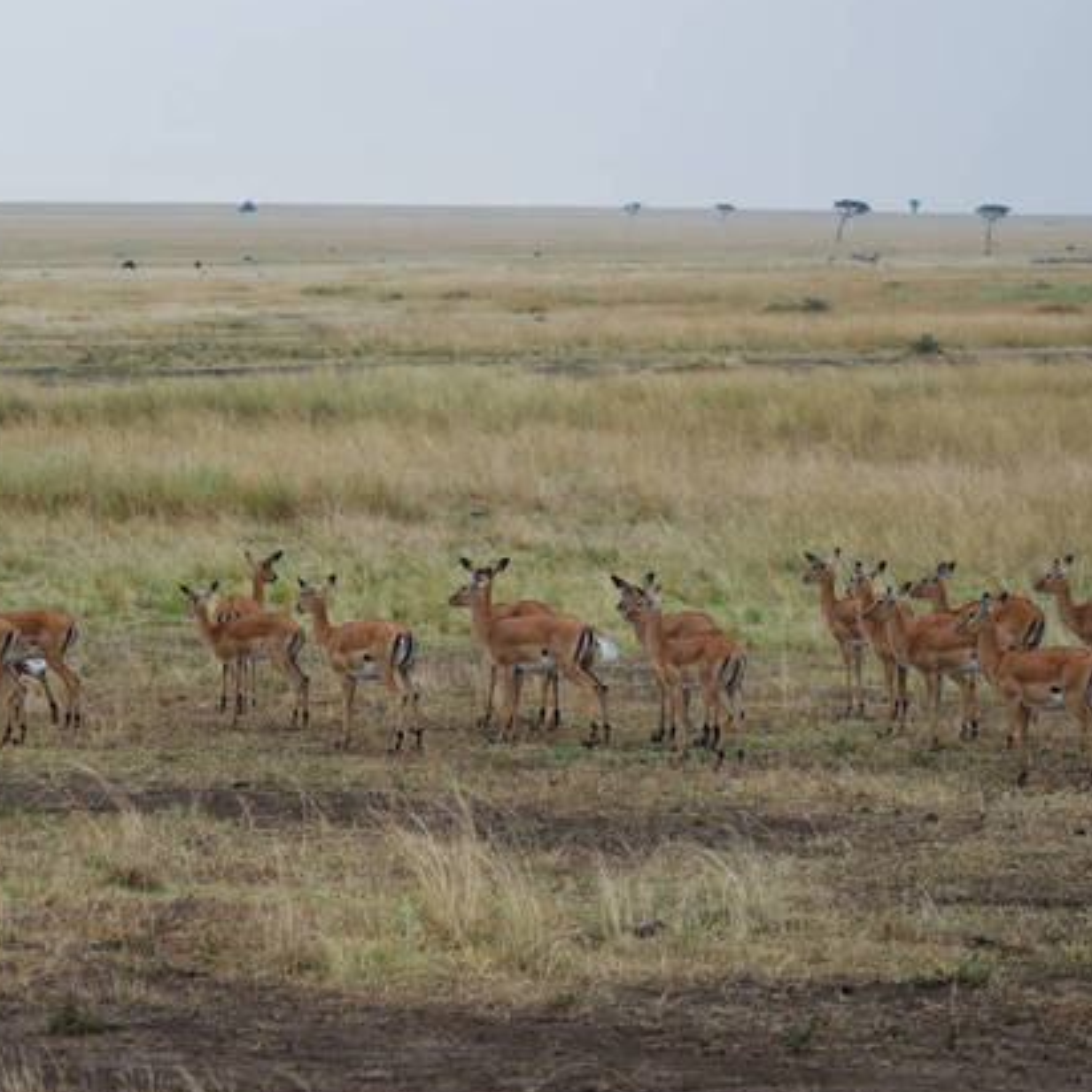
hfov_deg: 10.0
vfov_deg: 10.0
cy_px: 606
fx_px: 6210
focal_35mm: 174
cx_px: 337
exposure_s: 1/160
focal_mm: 80
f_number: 4.5
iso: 125
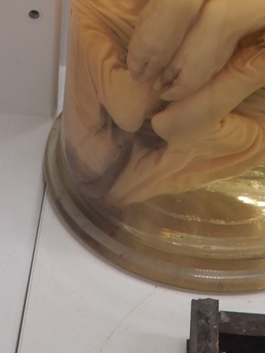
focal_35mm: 122
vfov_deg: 15.1
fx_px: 1244
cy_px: -154
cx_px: 214
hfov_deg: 12.1
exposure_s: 1/30
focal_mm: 7.5
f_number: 4
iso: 140
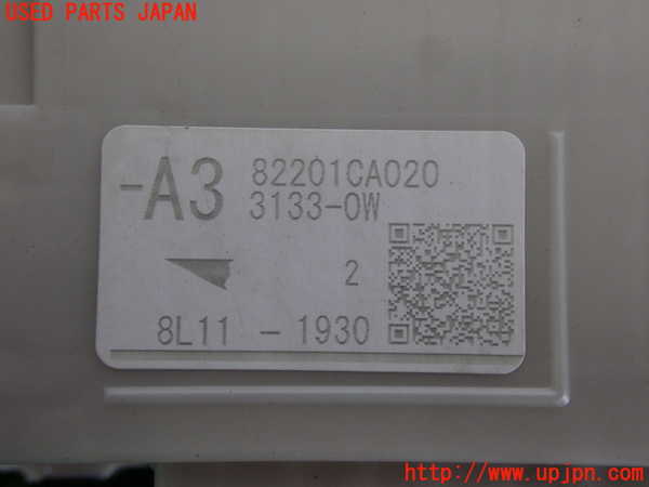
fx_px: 431
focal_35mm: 23
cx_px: 324
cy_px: 244
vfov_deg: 58.9
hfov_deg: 73.9
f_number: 4.1
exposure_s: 1/40
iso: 200
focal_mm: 4.1
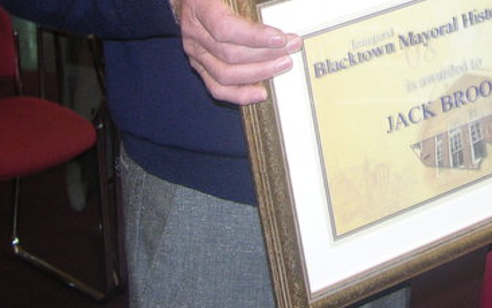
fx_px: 1516
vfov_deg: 11.1
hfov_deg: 18.1
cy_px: -172
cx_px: 460
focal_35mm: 113
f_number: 2.9
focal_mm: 10
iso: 100
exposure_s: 1/60.1
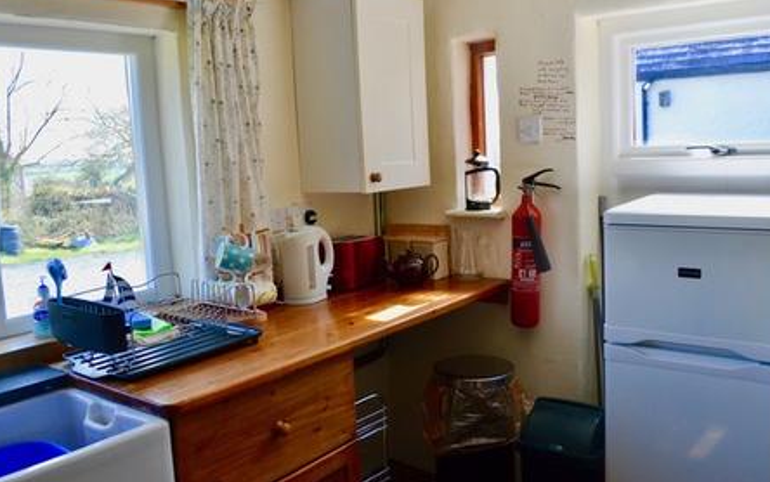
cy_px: 220
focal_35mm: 31
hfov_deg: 61.2
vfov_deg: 40.6
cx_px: 385
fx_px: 651
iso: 250
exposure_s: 1/125
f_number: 5.6
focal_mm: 18
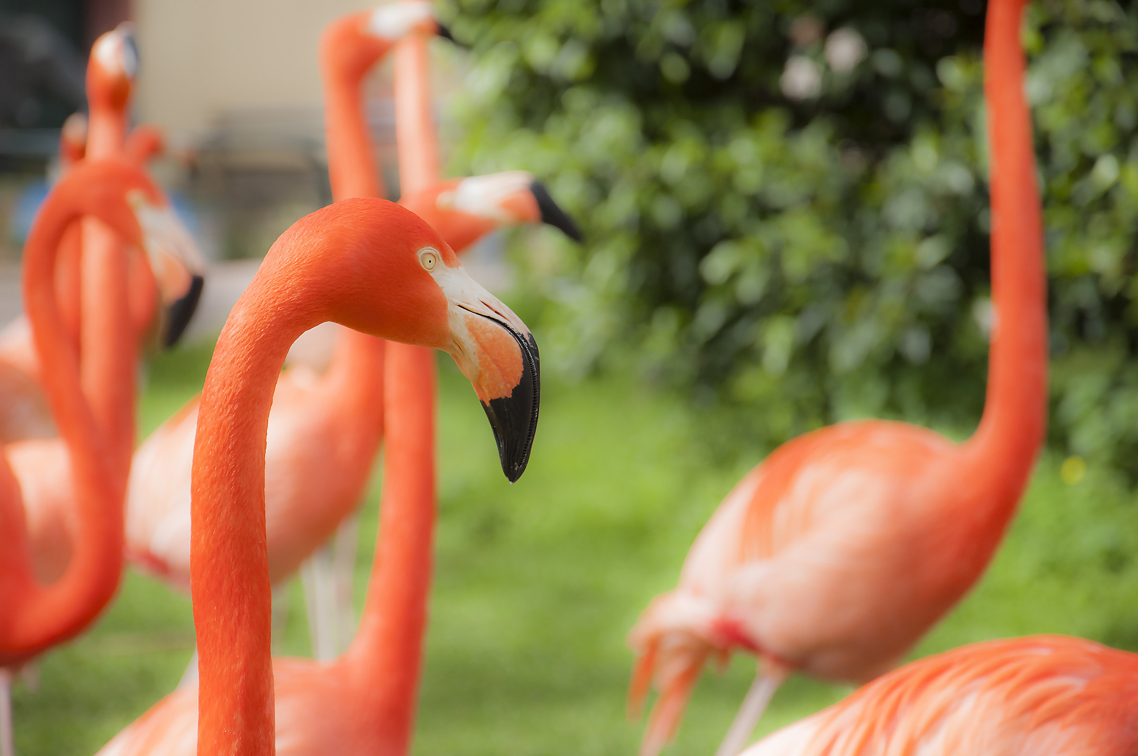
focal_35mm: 158
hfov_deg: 13.1
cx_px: 569
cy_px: 378
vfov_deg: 8.7
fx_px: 4973
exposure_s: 1/400
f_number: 5.6
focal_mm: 105
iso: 200
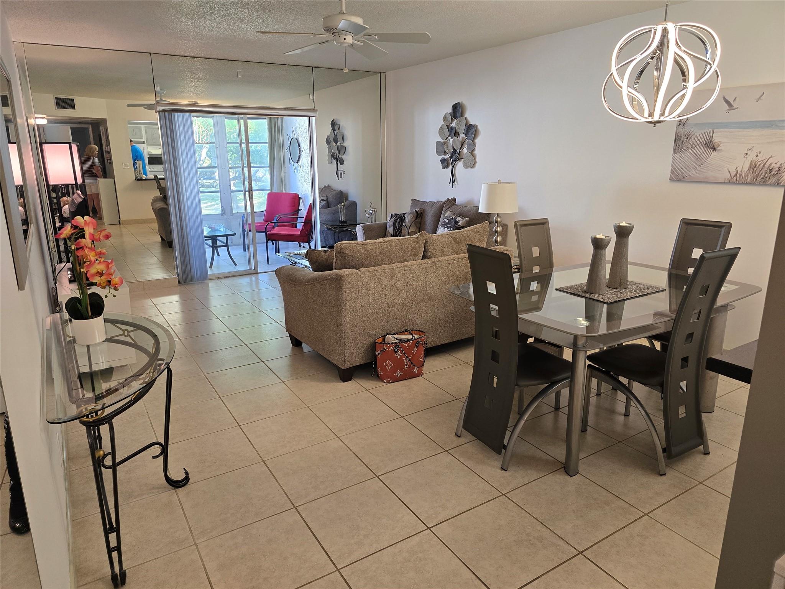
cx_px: 392
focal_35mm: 23
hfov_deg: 73.9
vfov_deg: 58.9
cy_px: 294
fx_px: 522
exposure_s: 1/120
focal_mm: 6.3
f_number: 1.7
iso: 160
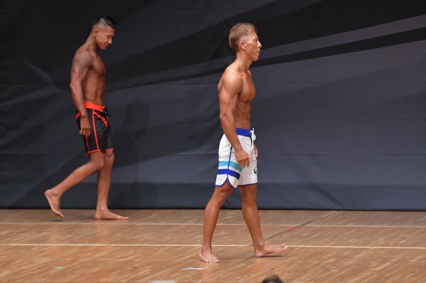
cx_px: 213
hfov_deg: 7.2
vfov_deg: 4.8
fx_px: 3371
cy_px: 142
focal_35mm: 285
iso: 6400
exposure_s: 1/400
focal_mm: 190
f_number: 5.6
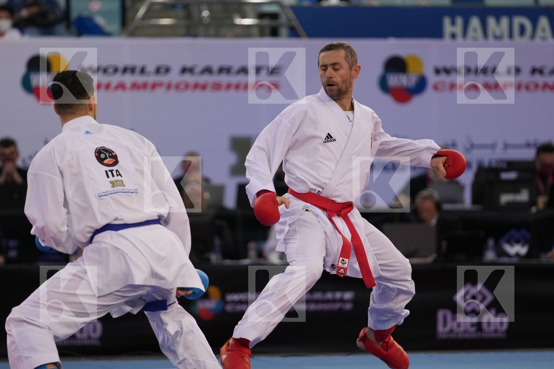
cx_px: 277
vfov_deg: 4.6
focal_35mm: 300
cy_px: 184
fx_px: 4616
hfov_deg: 6.9
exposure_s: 1/1000
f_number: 2.8
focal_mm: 200
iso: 1600
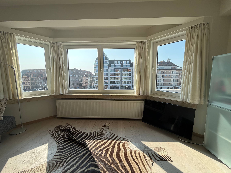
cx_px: 116
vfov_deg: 85.7
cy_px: 86
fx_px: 93
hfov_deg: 102.1
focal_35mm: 14
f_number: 2.2
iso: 40
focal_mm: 2.22
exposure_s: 1/522
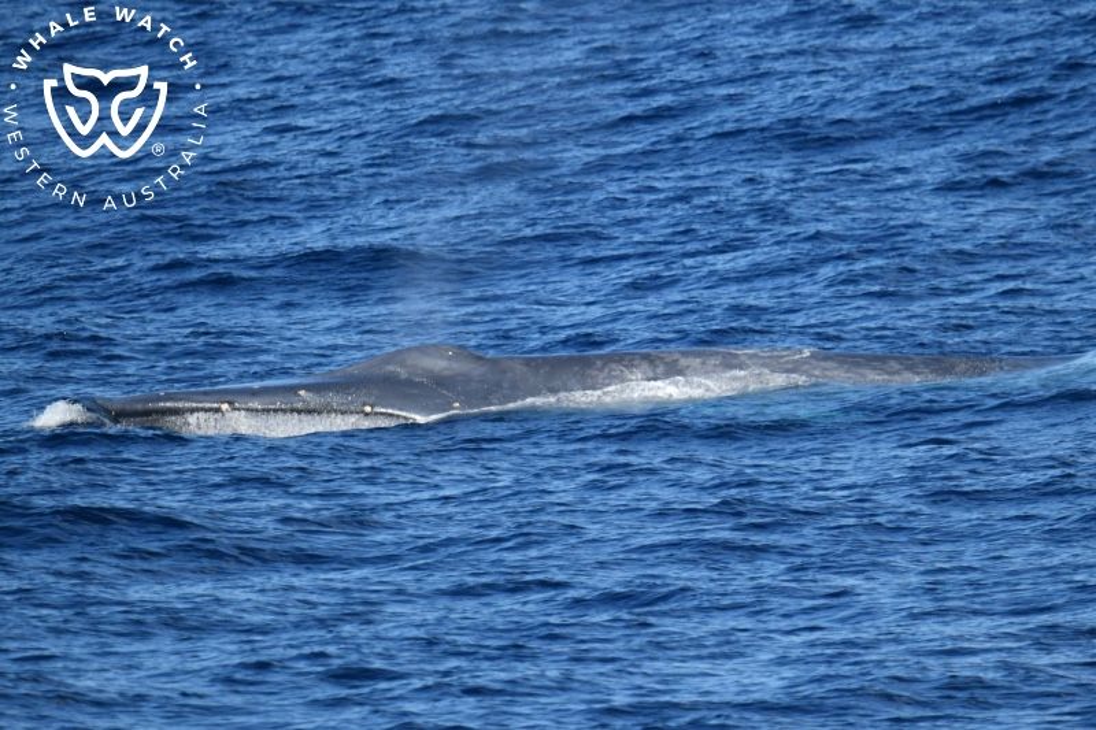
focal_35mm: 600
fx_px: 18262
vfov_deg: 2.3
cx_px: 548
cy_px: 365
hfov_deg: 3.4
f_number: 6.3
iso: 1250
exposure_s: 1/8000
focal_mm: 600
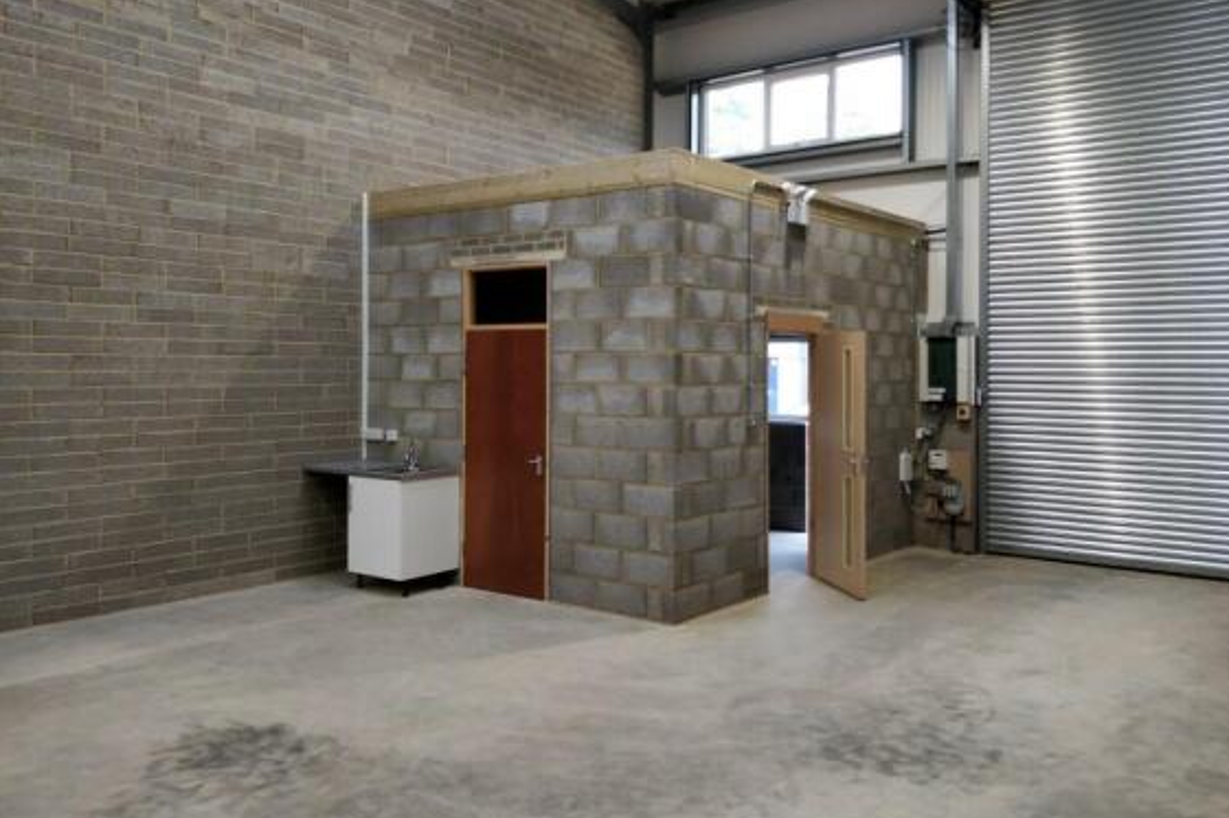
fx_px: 887
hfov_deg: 69.4
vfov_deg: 49.4
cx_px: 638
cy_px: 363
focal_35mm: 26
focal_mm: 4.1
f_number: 1.7
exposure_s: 1/100
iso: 250
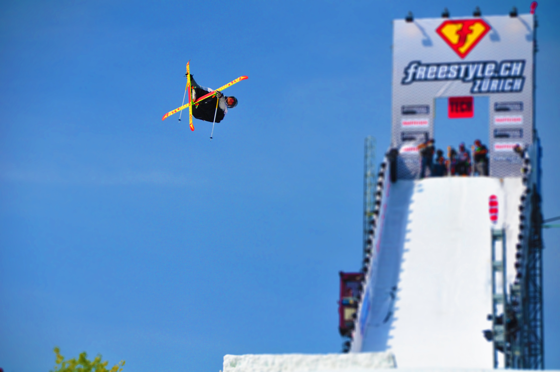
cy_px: 186
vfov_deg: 7.0
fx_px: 3030
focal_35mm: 195
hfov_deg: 10.6
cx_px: 280
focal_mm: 130
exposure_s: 1/4000
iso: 500
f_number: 5.6
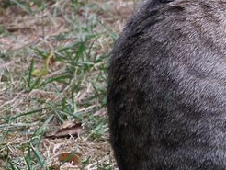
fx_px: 3594
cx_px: 285
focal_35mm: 550
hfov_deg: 3.6
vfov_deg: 2.7
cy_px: 30
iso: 125
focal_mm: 50.48
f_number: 3.5
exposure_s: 1/180
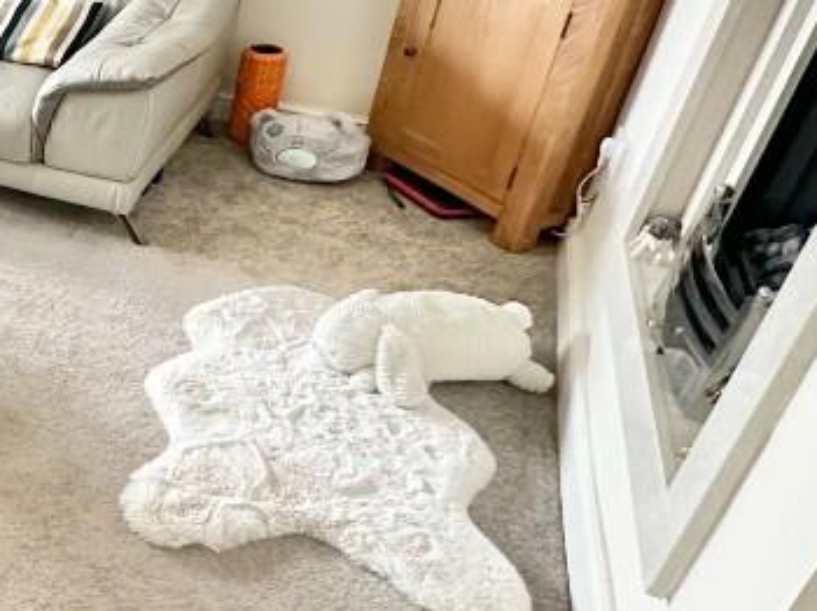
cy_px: 187
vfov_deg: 34.6
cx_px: -210
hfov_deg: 34.5
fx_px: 967
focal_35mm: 41
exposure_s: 1/60
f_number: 2.2
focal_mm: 2.22
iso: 640
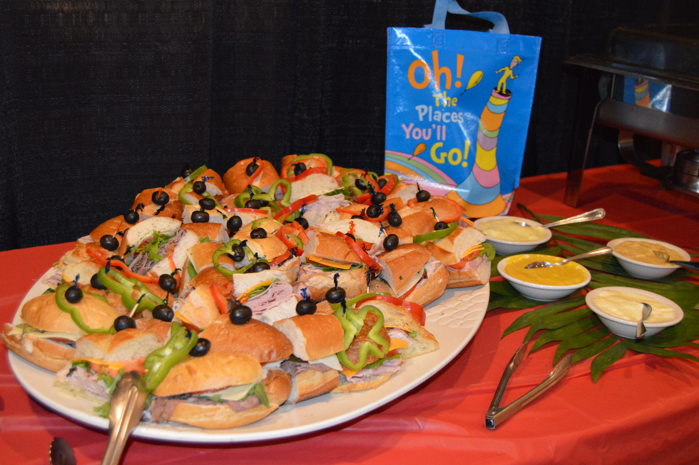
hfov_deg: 41.1
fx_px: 931
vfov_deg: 28.0
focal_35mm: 48
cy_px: 232
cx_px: 350
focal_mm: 32
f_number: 4.5
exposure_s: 1/60
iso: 3200
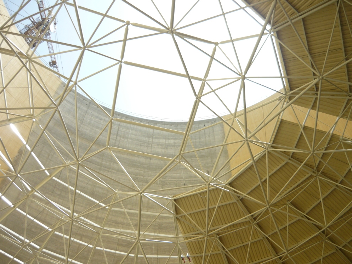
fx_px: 346
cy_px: 132
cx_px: 177
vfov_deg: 41.8
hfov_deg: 54.0
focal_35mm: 34
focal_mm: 5.5
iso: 100
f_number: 8
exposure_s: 1/125
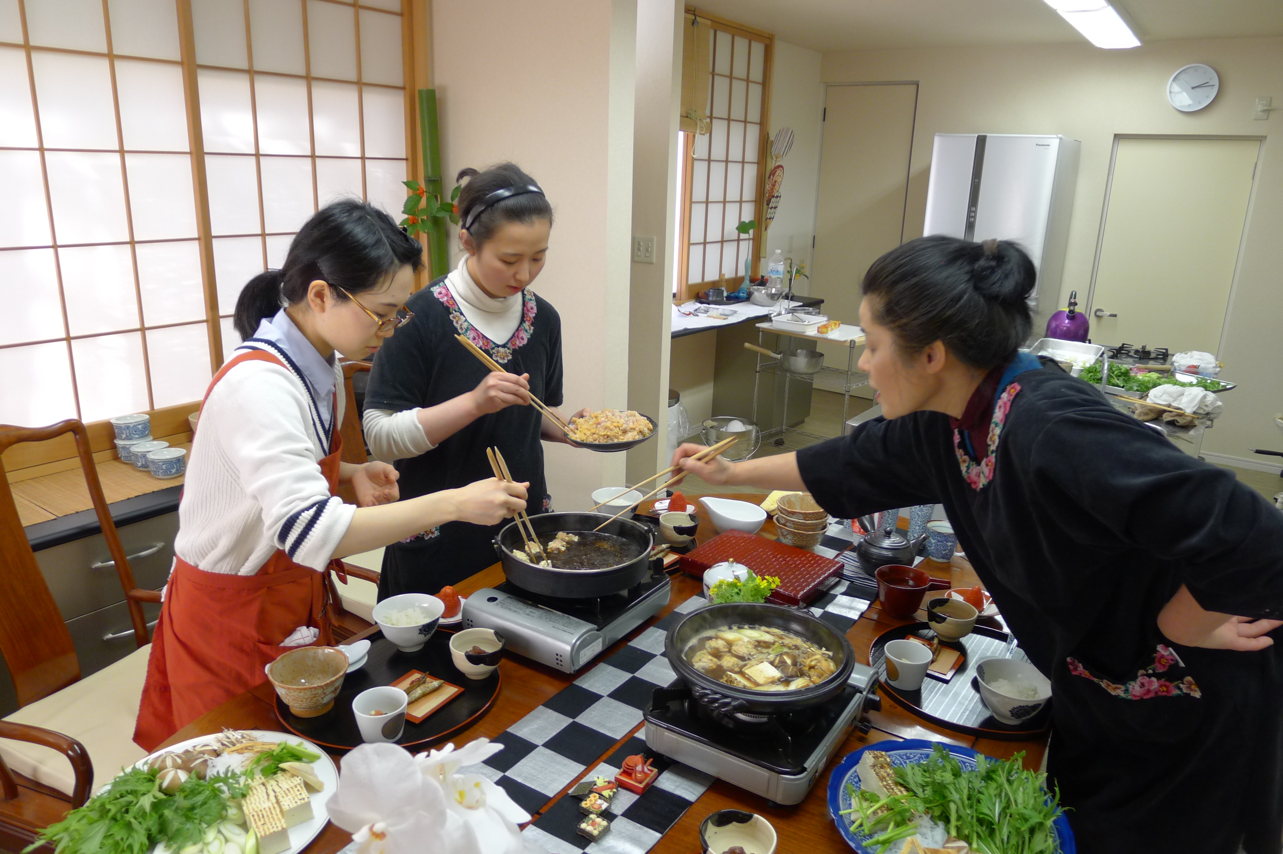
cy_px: 427
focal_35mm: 24
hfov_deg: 73.8
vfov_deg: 53.1
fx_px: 855
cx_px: 642
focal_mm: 5.1
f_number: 2
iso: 160
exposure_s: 1/60
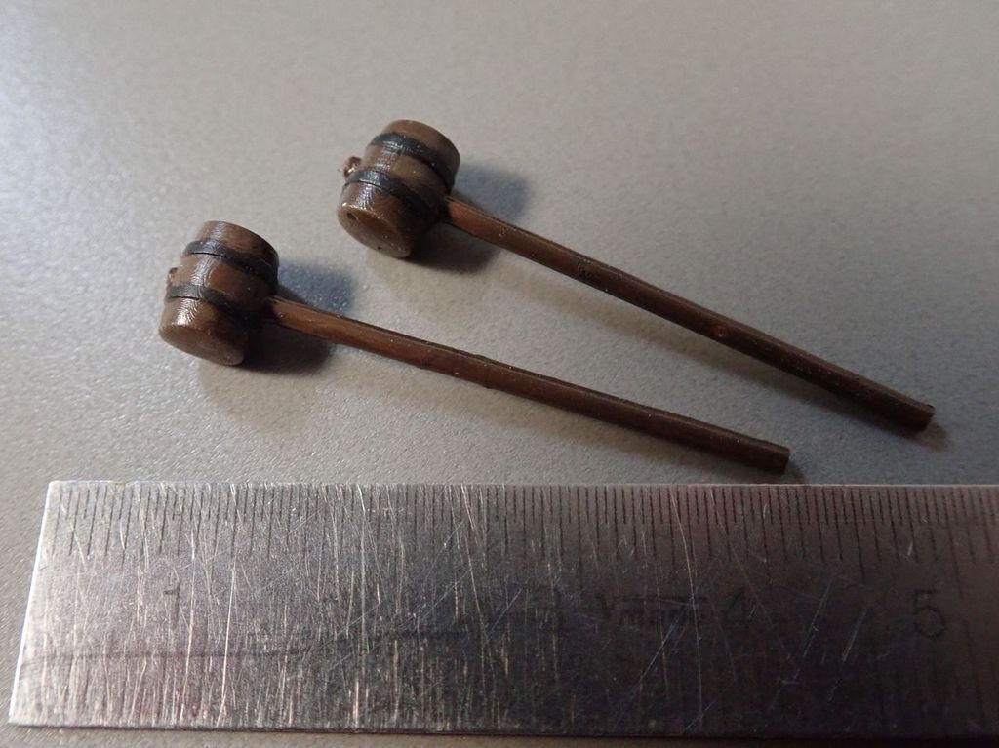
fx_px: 865
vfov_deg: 46.8
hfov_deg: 60.0
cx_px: 500
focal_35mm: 30
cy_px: 374
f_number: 2.3
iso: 800
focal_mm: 5.5
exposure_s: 1/100
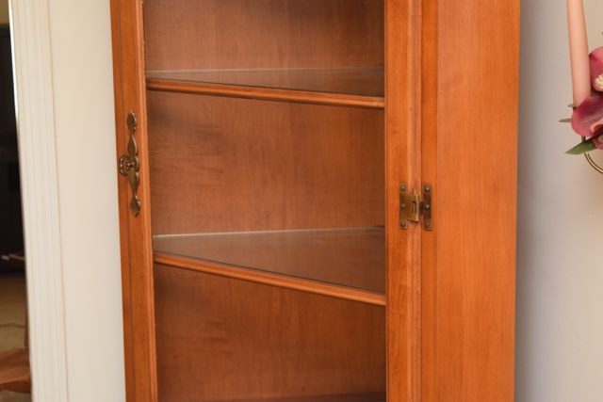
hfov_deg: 24.6
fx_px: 1382
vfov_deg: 16.6
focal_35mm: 82
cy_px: 201
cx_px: 302
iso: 800
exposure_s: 1/125
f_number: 5.6
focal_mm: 55
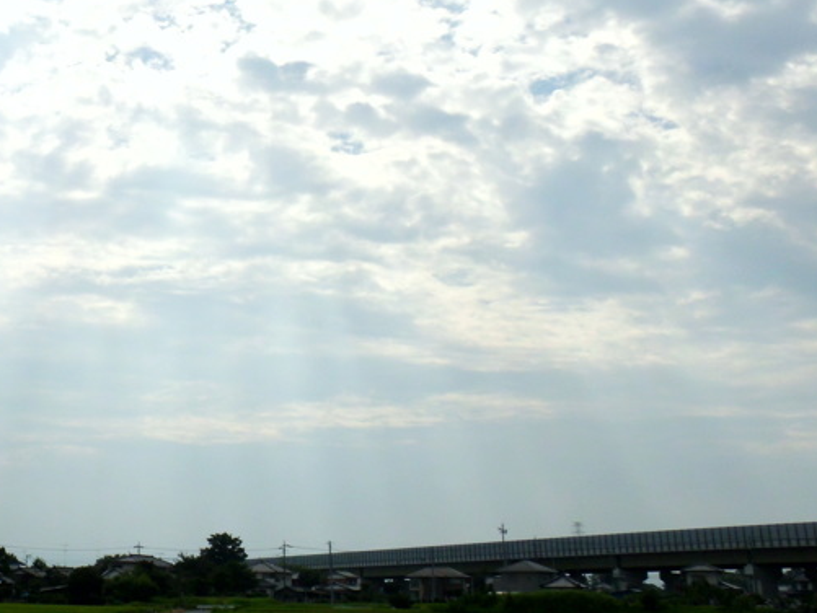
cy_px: 170
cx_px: 3
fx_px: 1298
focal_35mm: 55
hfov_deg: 32.2
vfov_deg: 26.3
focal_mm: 5
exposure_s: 1/2000
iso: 100
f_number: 4.5
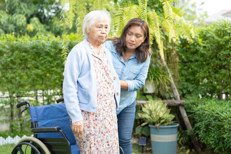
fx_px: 321
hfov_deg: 39.6
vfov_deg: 27.0
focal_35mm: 50
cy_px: 77
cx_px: 116
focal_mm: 50
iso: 100
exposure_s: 1/320
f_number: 2.2
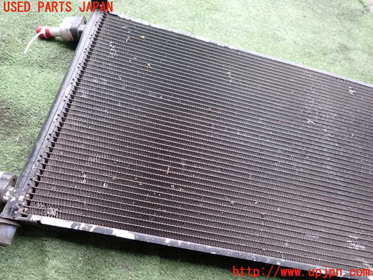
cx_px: 186
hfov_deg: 69.4
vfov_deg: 54.9
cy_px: 140
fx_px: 269
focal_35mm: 25
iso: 125
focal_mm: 4.5
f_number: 2
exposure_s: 1/125
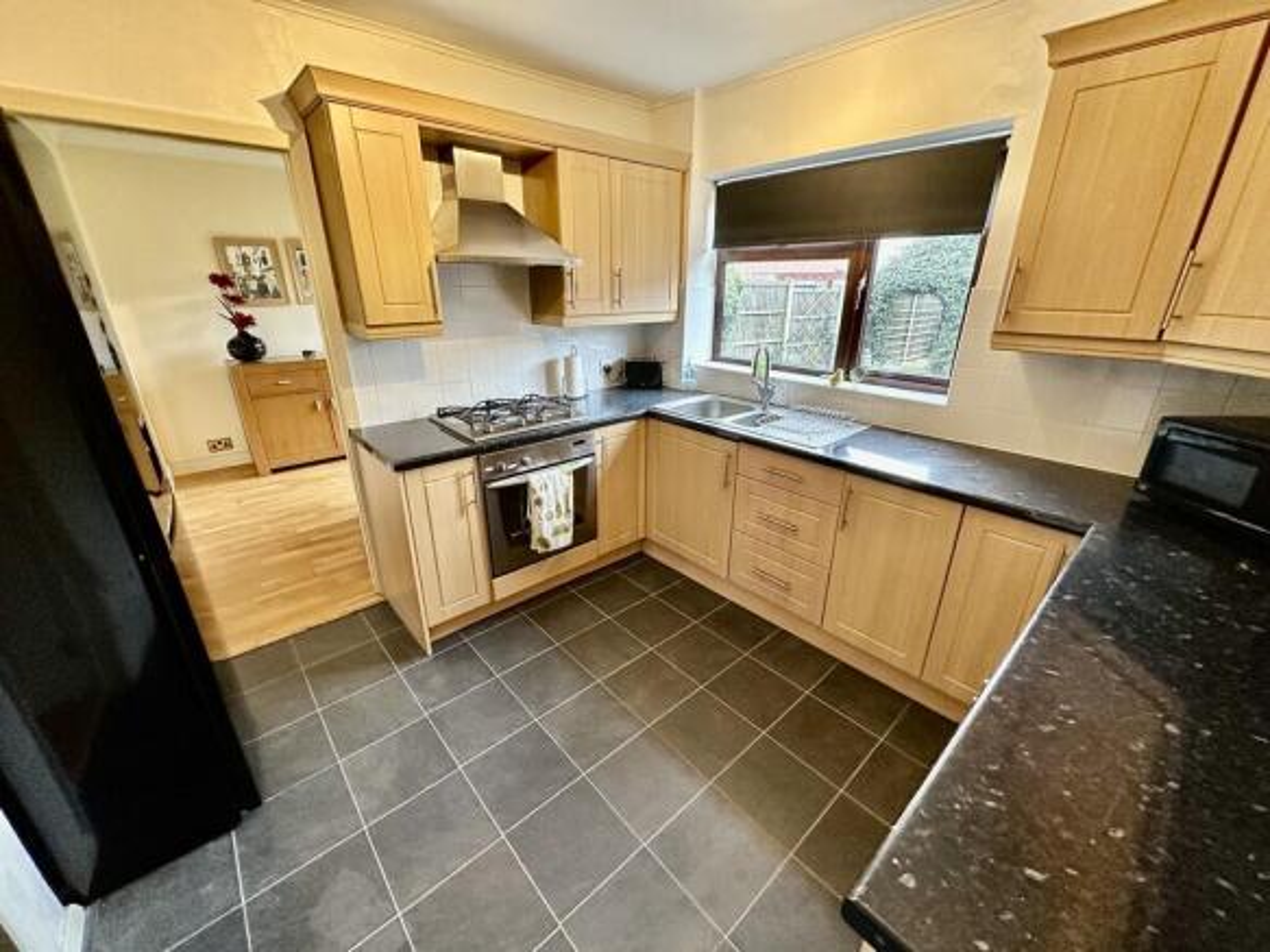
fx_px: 514
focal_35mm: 14
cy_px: 476
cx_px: 635
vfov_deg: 85.7
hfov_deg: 102.1
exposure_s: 1/100
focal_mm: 2.22
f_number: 2.2
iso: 320
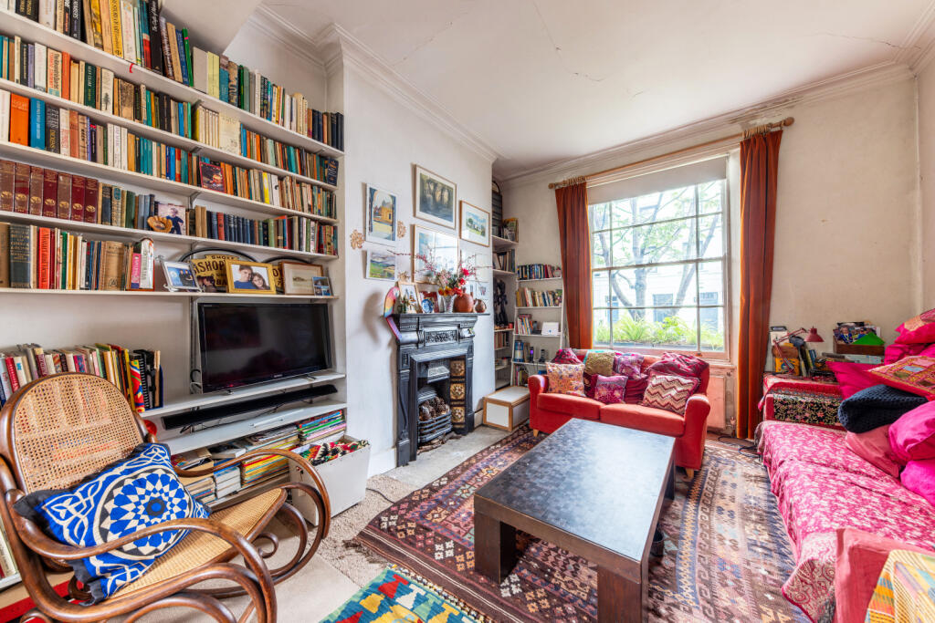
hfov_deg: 112.6
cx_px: 468
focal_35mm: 12
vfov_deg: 90.0
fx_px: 312
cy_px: 312
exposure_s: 1/30
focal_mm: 12
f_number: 8
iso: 400
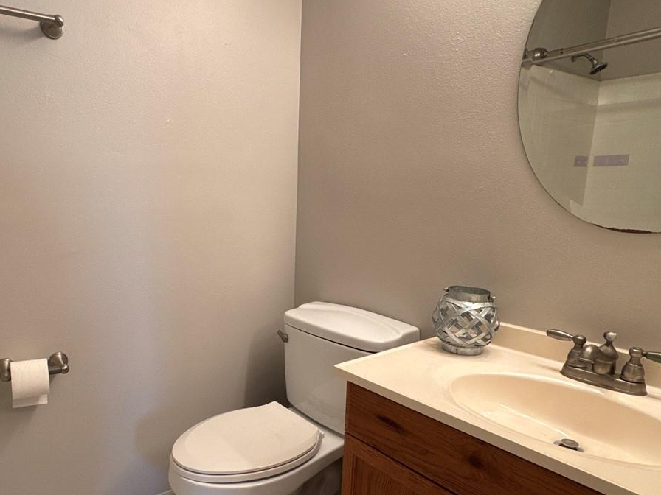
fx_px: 477
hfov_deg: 68.2
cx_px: 243
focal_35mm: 25
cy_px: 292
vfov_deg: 54.6
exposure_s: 1/120
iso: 160
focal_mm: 2.22
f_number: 2.2
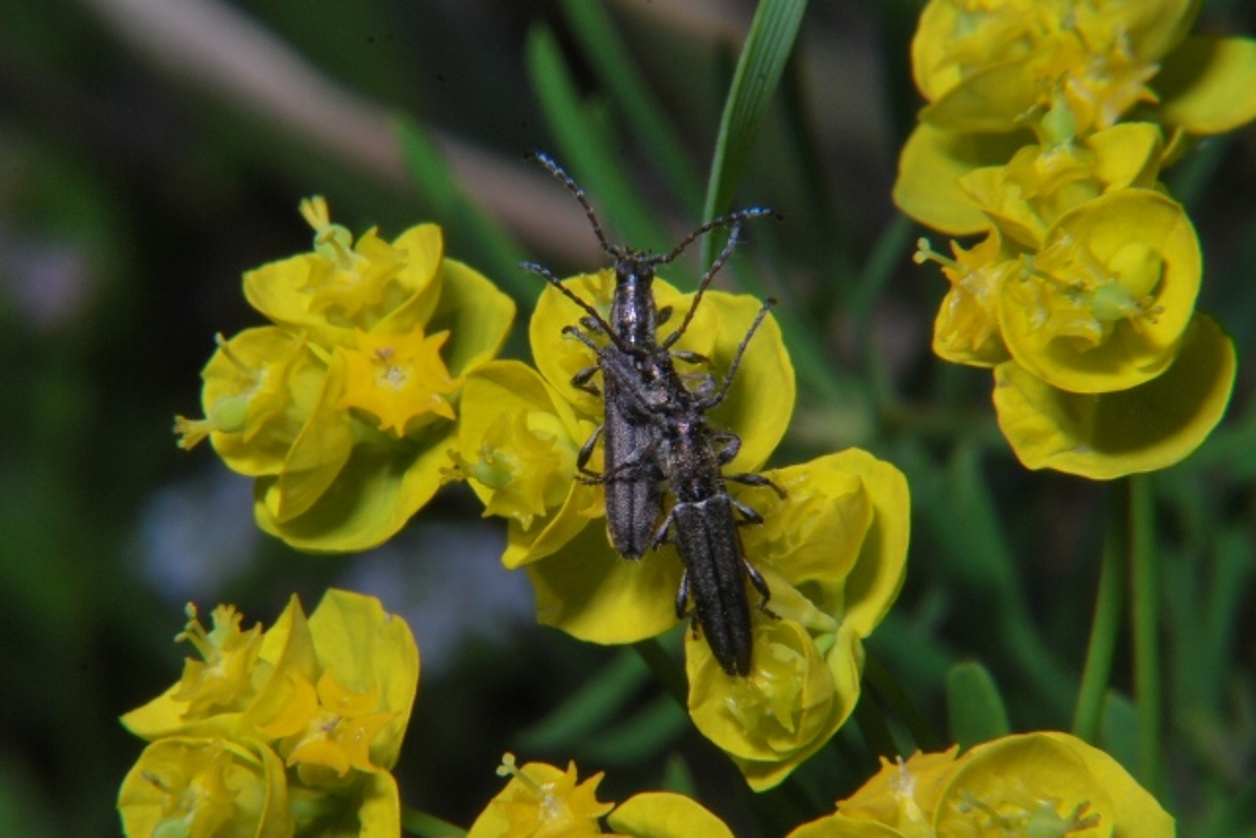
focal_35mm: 202
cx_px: 628
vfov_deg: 6.8
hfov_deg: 10.2
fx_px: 7066
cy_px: 419
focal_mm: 135
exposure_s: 1/200
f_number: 32
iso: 100
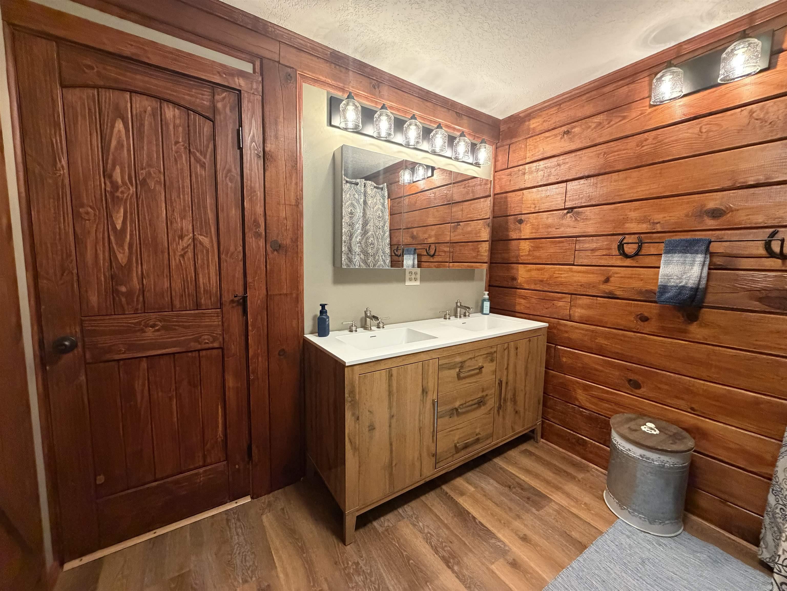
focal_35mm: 14
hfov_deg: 102.1
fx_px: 318
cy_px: 296
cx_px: 394
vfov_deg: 85.7
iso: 640
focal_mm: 2.22
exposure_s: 1/60
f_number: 2.2
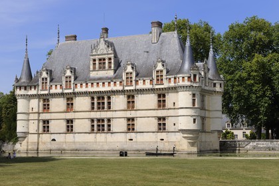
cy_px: 93
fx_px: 542
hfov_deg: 28.8
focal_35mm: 70
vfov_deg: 19.5
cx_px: 140
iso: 200
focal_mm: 70
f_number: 16
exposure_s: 1/160
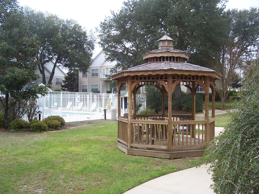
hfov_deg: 54.0
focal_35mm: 34
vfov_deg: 41.8
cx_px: 130
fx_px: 254
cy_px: 97
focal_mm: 5.6
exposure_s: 1/350
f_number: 2.7
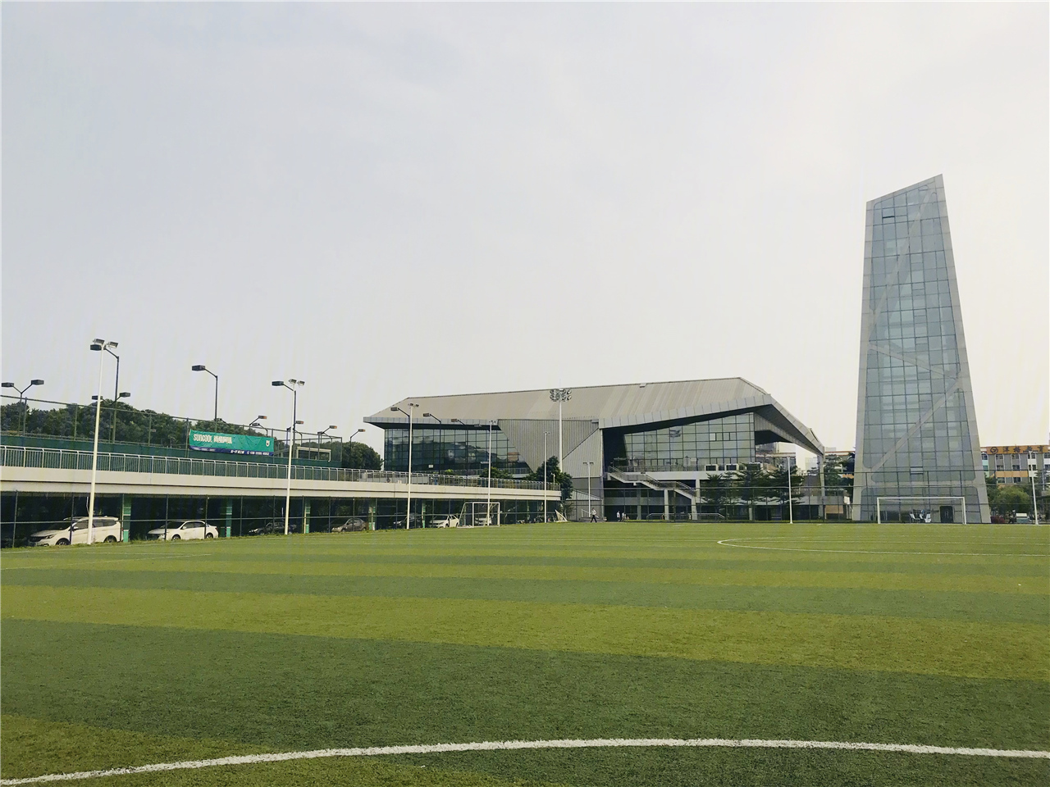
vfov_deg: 49.7
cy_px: 394
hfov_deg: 63.4
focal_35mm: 28
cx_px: 525
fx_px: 849
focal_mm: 3.99
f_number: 1.8
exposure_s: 1/2740
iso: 20
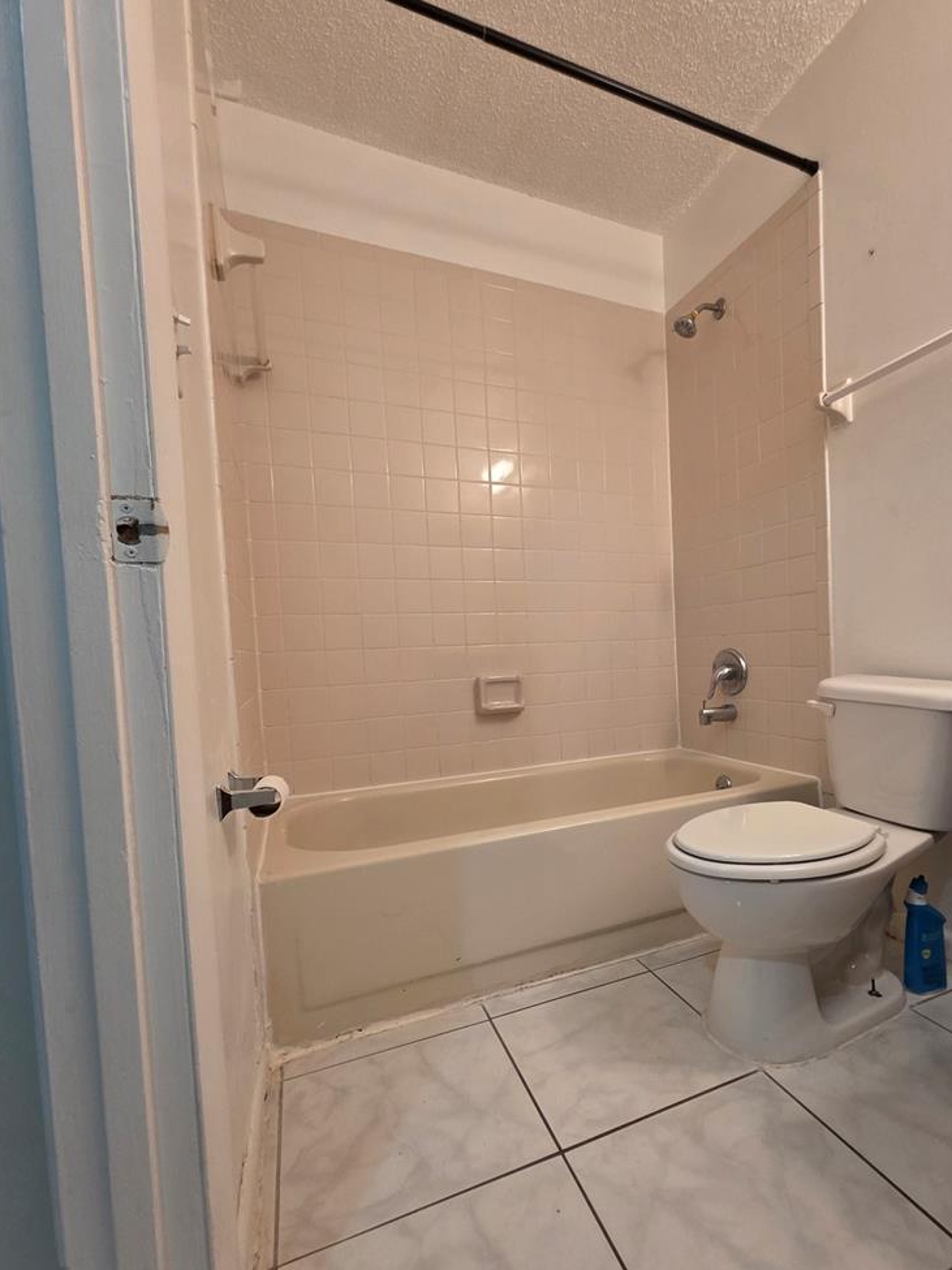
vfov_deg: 94.4
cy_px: 677
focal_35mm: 16
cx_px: 578
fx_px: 587
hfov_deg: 77.1
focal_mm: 2.2
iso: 250
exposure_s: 1/60
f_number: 1.9
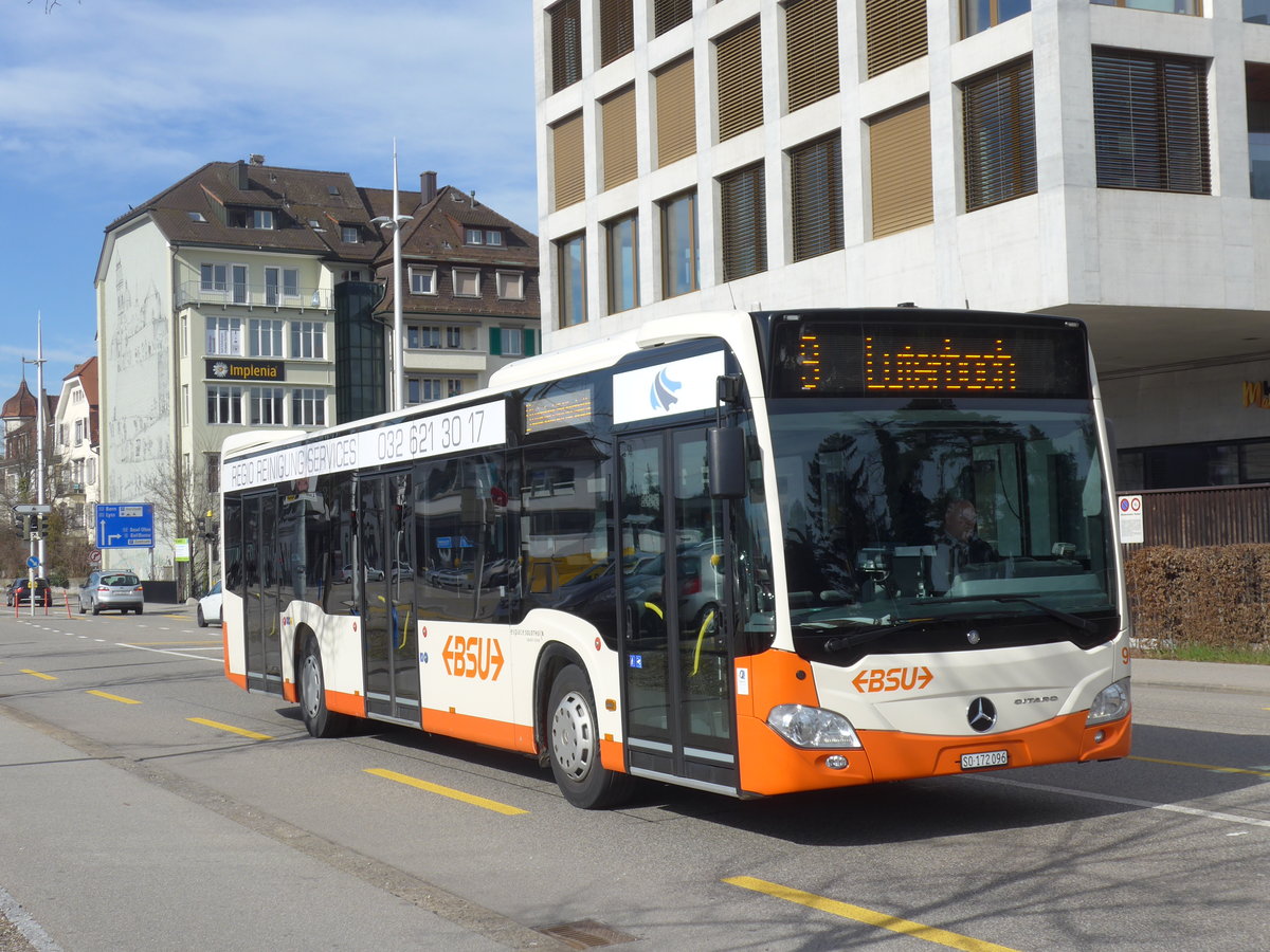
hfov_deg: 36.8
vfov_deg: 28.0
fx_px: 1908
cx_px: 635
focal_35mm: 52
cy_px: 476
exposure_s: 1/1600
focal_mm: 10.7
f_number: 3.3
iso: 80
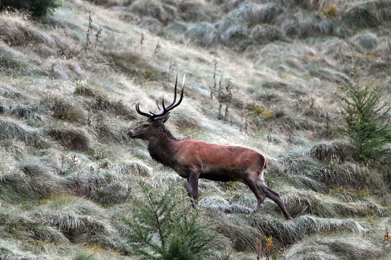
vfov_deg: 2.4
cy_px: 130
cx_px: 196
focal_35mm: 562
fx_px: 6103
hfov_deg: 3.7
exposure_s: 1/640
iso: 20000
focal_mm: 560
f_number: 8
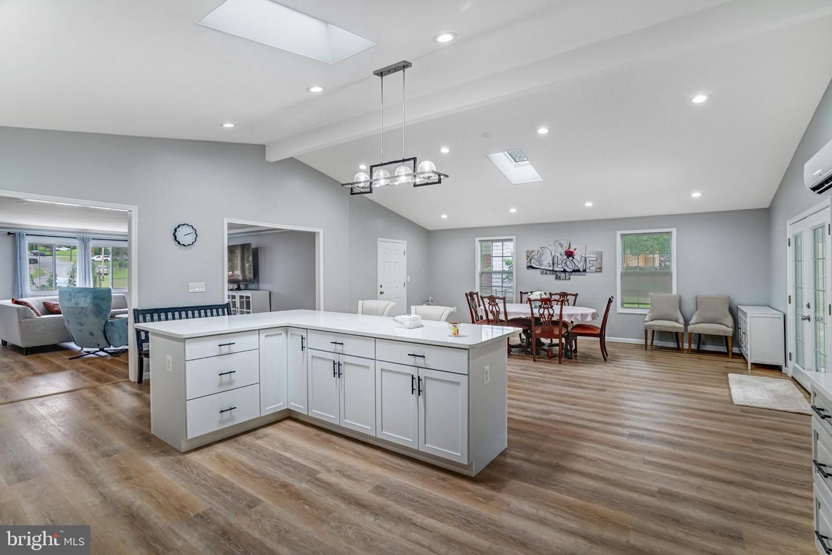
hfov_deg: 96.7
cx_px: 416
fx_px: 370
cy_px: 278
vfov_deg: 73.8
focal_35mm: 16
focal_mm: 16
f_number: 8
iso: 1250
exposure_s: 1/100
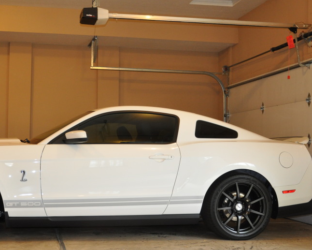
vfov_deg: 30.8
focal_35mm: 49
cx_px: 89
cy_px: 141
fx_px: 453
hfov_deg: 37.4
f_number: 3.8
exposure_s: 1/60
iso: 800
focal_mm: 22
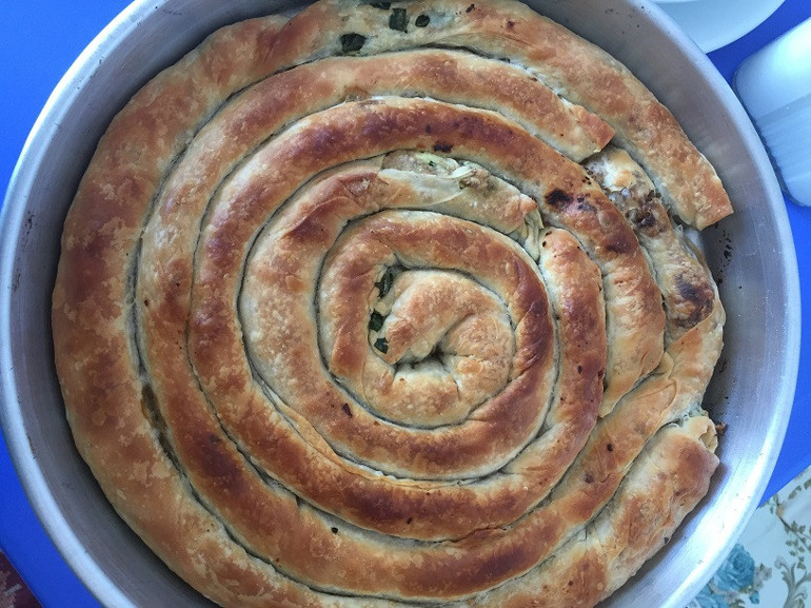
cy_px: 304
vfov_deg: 48.2
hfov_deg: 61.7
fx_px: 679
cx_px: 406
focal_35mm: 29
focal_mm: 4.15
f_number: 2.2
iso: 64
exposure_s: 1/33
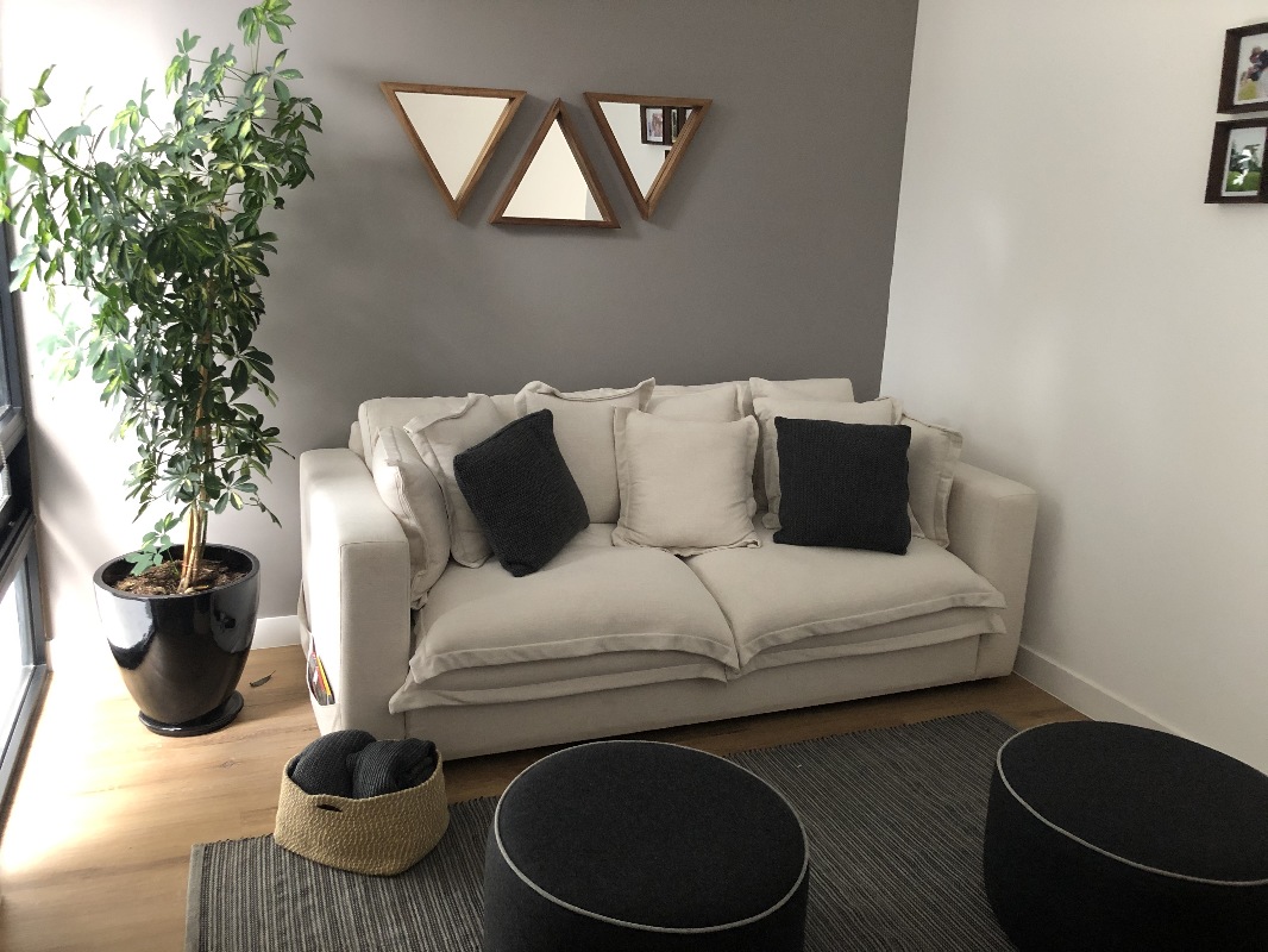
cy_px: 476
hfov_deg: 63.4
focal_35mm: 28
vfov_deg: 49.8
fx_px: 1026
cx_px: 634
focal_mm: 3.99
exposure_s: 1/15
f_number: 1.8
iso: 100
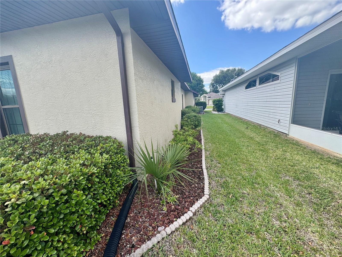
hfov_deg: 102.1
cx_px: 171
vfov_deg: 85.7
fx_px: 138
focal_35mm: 14
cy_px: 128
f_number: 2.2
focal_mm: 2.22
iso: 40
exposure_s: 1/440
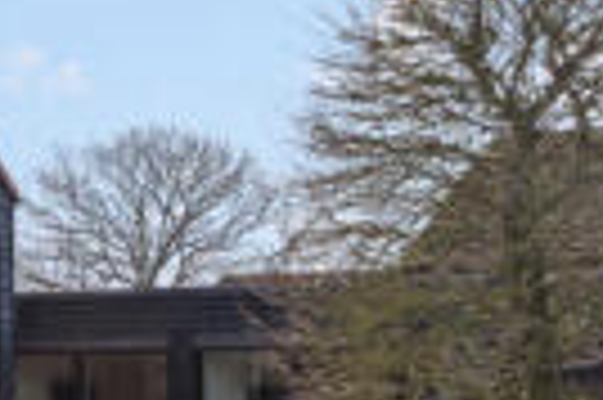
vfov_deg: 8.0
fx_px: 2861
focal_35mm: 171
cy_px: 303
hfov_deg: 10.8
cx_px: -664
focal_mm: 35
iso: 640
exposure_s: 1/640
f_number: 9
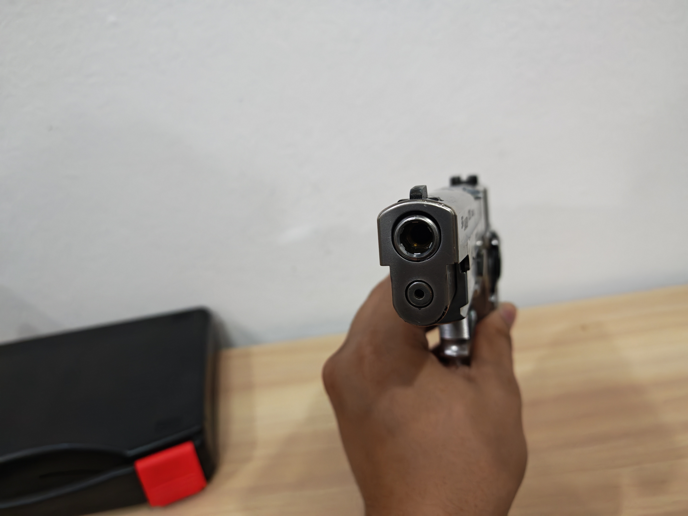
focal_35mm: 24
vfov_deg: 56.8
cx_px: 344
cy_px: 258
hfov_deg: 71.6
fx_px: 477
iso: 800
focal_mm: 6.83
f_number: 2
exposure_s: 1/220
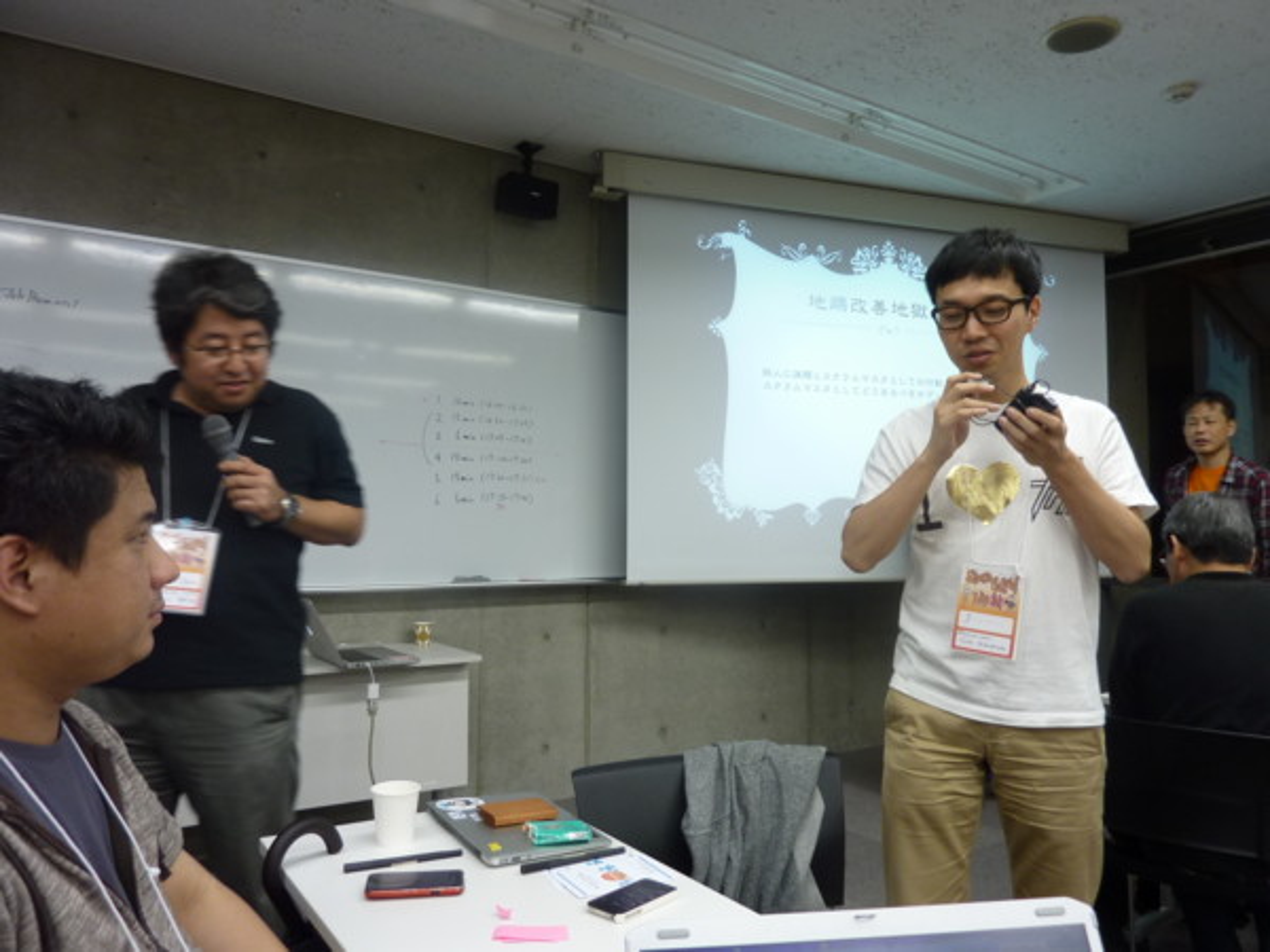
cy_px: 476
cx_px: 635
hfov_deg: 69.4
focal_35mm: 25
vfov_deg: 54.9
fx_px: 917
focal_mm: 4.1
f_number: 3.3
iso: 125
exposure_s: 1/30
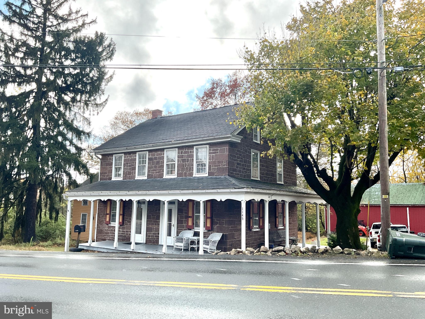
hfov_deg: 61.7
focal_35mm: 29
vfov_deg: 48.2
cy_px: 160
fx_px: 356
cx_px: 212
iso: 16
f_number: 1.8
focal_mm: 3
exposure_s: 1/1412
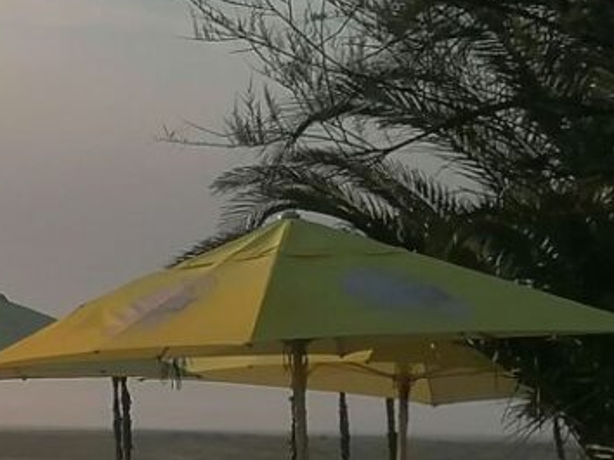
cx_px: -579
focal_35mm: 178
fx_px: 3155
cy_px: 212
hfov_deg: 10.3
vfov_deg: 8.3
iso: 50
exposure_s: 1/1595
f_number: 1.8
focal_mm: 4.75
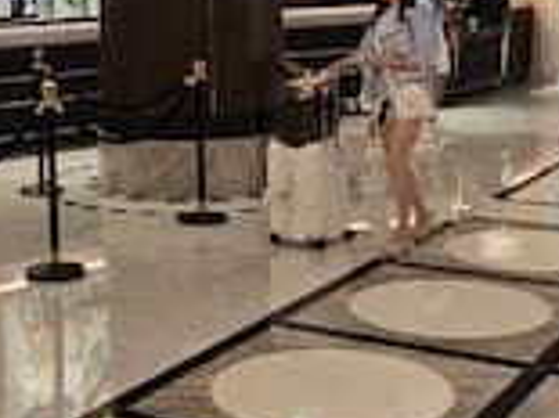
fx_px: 1081
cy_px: -11
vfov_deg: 21.1
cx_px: 155
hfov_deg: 28.6
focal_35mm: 67
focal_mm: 2.2
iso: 125
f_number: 2.2
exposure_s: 1/50
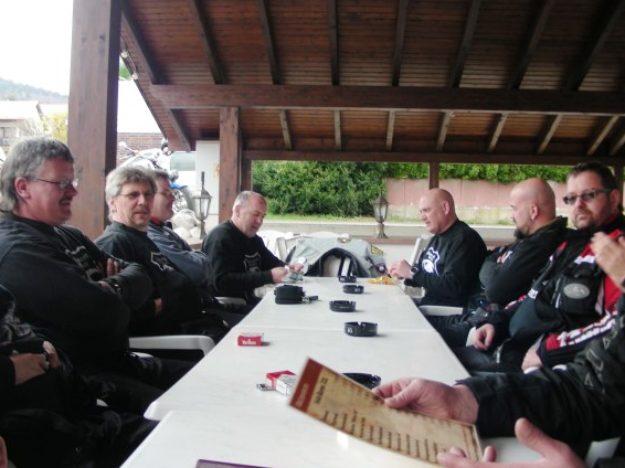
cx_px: 304
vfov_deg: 33.6
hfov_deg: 43.9
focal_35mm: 43
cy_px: 215
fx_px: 776
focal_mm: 6.3
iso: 50
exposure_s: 1/60.2
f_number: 3.5
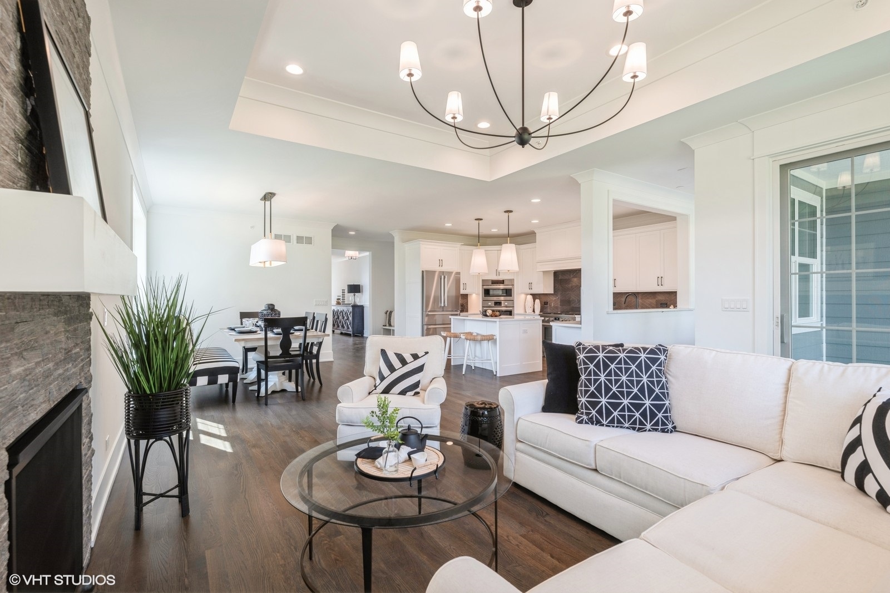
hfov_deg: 95.0
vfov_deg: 72.0
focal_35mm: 16
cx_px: 445
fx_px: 408
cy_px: 296
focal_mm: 16.5
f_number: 8
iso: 200
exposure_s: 1/10
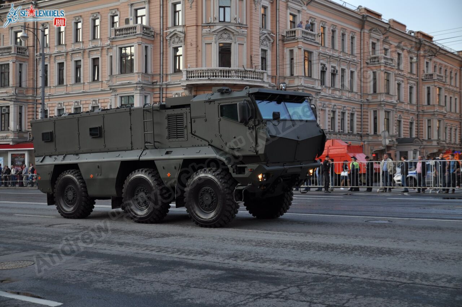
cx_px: 231
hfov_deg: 38.9
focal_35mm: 51
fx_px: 654
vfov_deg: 26.4
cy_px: 154
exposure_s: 1/250
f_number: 2.8
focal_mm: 34
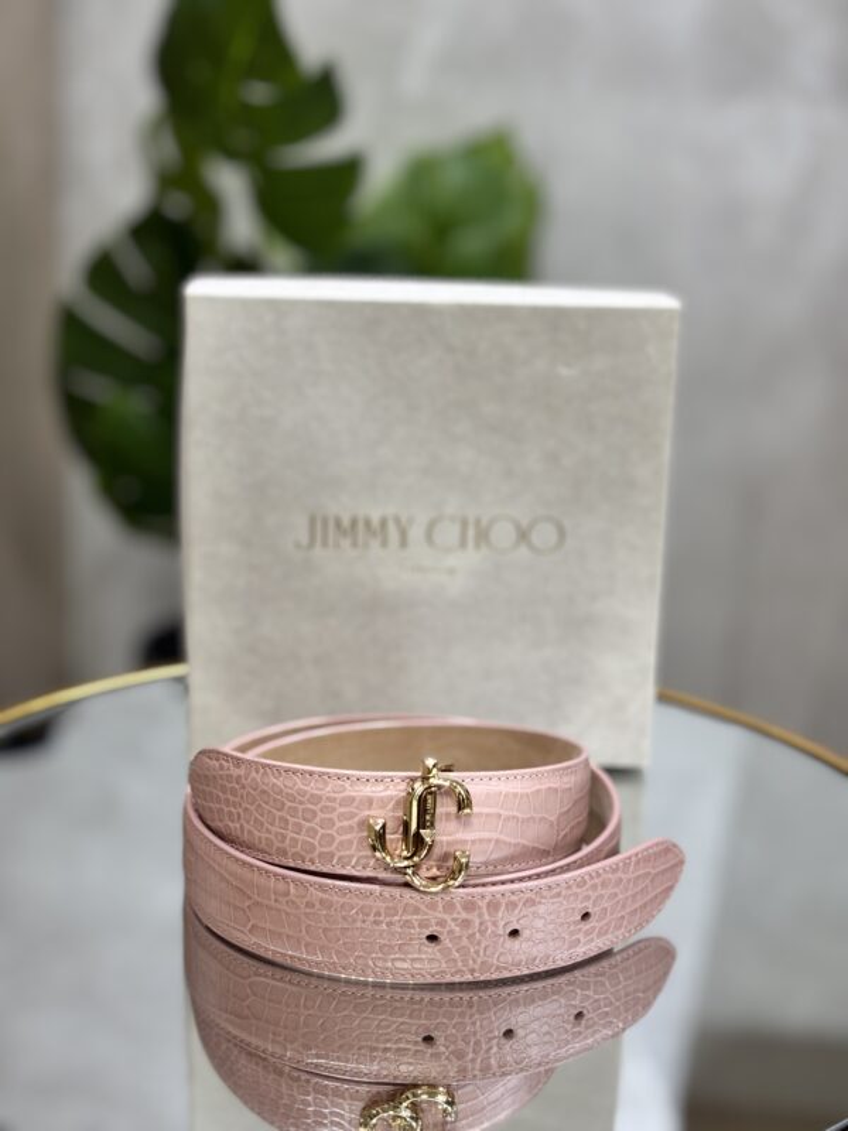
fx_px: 1698
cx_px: 424
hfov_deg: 28.0
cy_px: 566
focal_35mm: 52
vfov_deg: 36.8
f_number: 1.6
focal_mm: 5.96
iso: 64
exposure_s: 1/50
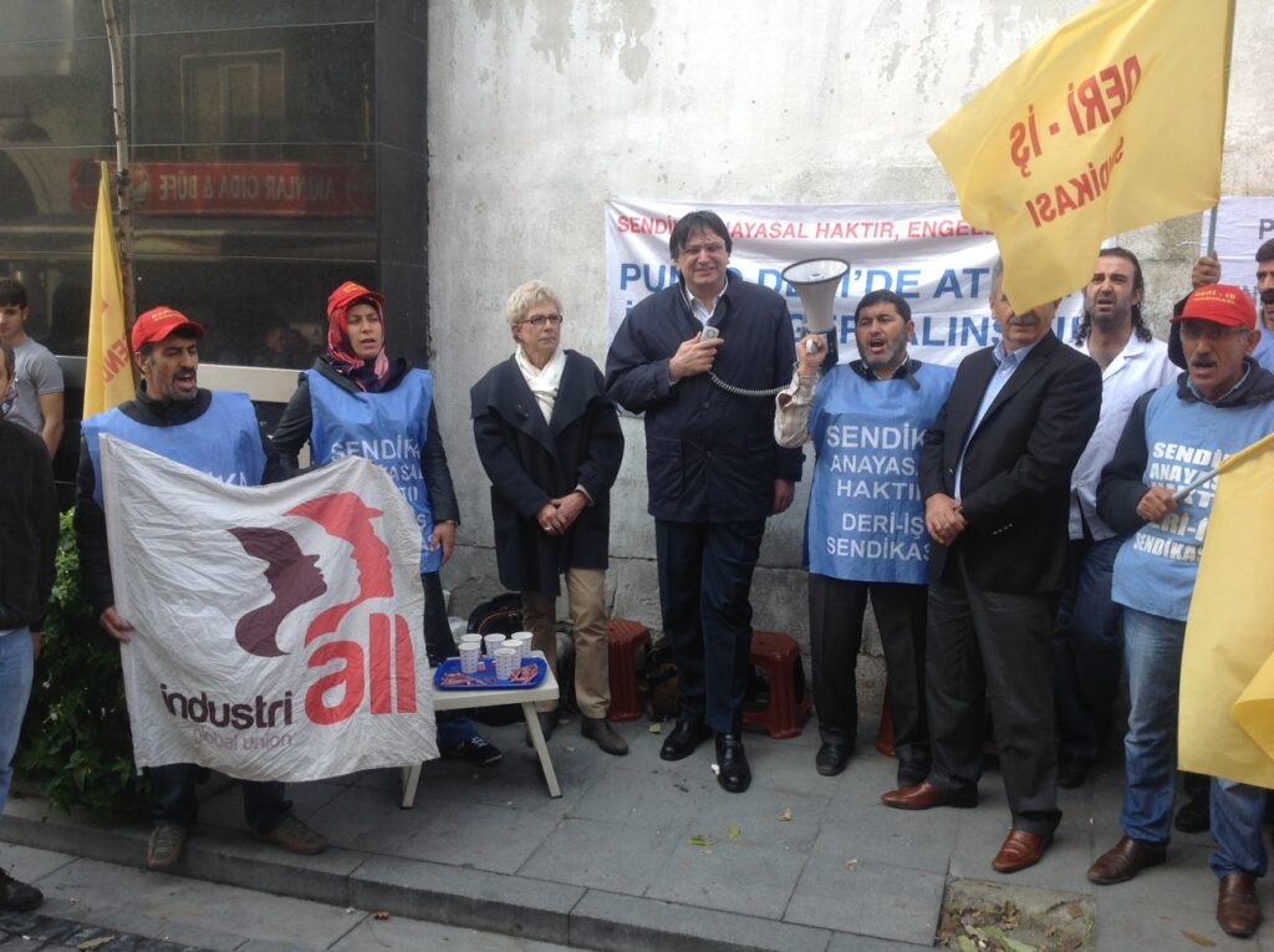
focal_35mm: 35
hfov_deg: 52.7
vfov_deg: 40.6
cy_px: 476
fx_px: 1286
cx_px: 637
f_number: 2.4
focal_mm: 4.28
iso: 50
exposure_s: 1/200
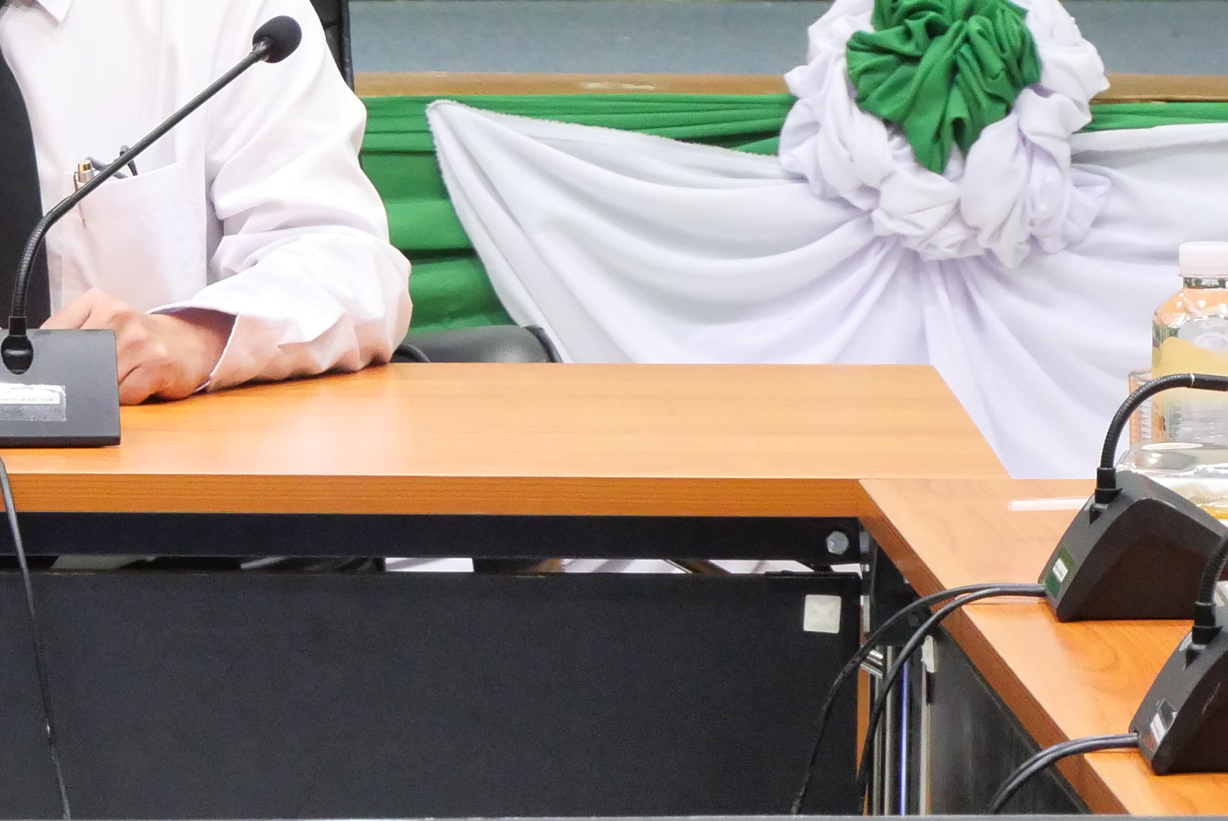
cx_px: -82
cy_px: -187
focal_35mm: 312
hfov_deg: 6.6
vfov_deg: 4.4
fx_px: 10651
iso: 3200
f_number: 6.3
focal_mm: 60
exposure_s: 1/40
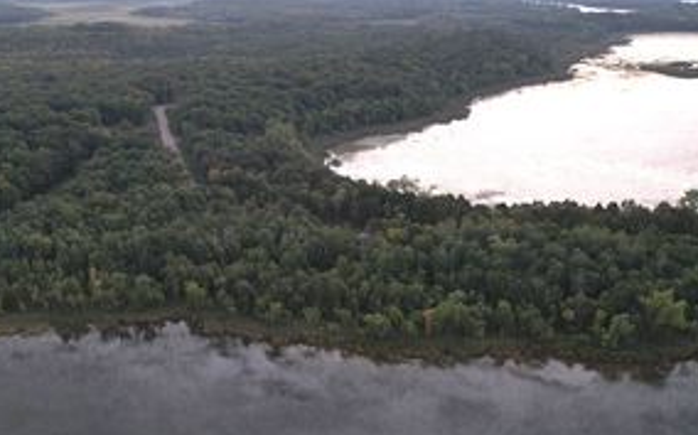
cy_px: 227
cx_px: 302
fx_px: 646
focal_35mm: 34
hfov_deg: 56.5
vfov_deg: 37.2
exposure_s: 1/20
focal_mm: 8.38
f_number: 2.8
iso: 100
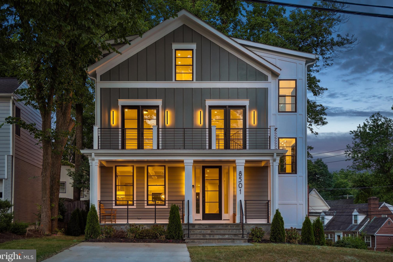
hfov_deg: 40.3
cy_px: 130
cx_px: 193
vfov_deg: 27.5
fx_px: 535
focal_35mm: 49
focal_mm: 48
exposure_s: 1/125
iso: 800
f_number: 2.8
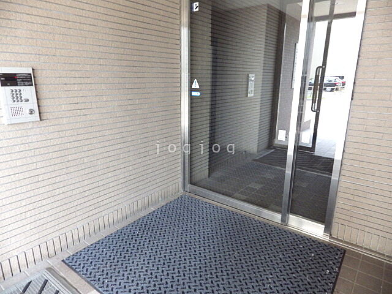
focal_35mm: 22
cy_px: 147
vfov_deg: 61.1
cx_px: 196
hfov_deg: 76.4
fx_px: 249
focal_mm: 4
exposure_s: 1/45
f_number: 3.1
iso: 320
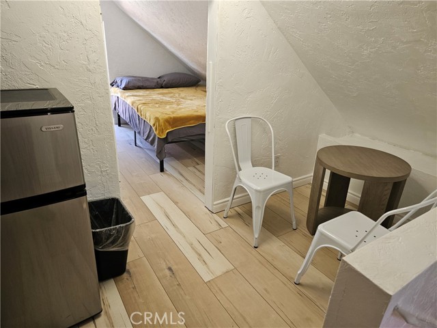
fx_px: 290
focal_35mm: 23
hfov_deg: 73.9
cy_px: 164
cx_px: 218
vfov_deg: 58.9
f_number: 1.8
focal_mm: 5.4
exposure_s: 1/120
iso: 320
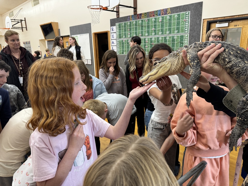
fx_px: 172
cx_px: 124
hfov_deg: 71.6
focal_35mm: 24
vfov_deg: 56.8
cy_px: 93
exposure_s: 1/60
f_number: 1.78
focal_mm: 6.76
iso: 160
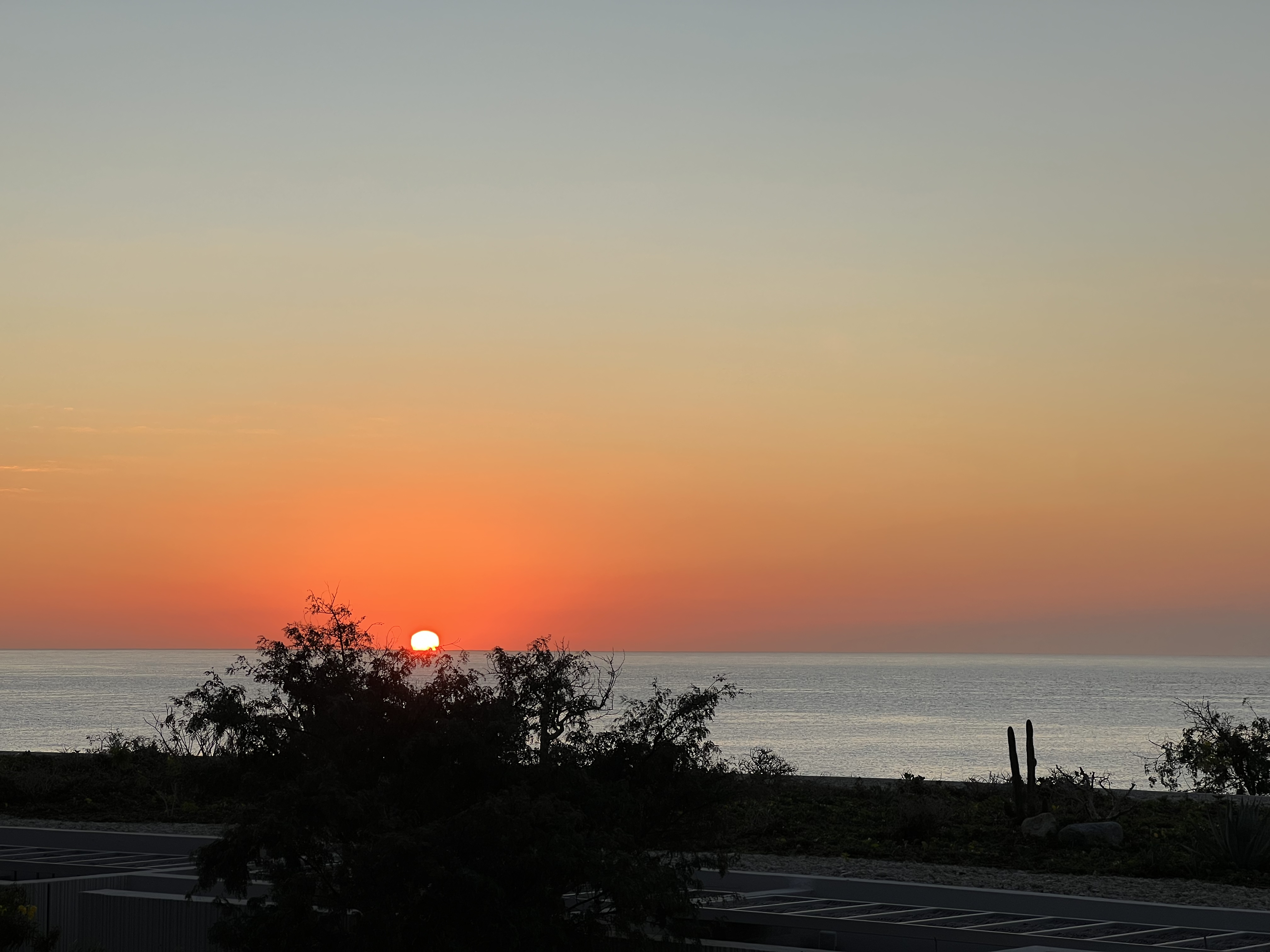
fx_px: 2825
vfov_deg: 19.1
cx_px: 635
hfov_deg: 25.3
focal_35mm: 77
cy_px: 476
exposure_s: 1/340
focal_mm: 9
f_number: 2.8
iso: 32
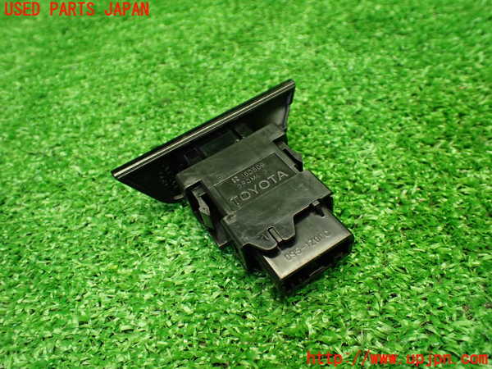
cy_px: 184
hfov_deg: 60.0
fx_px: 426
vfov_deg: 46.8
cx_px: 246
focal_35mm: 30
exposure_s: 1/125
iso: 800
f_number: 2.3
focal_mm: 5.4
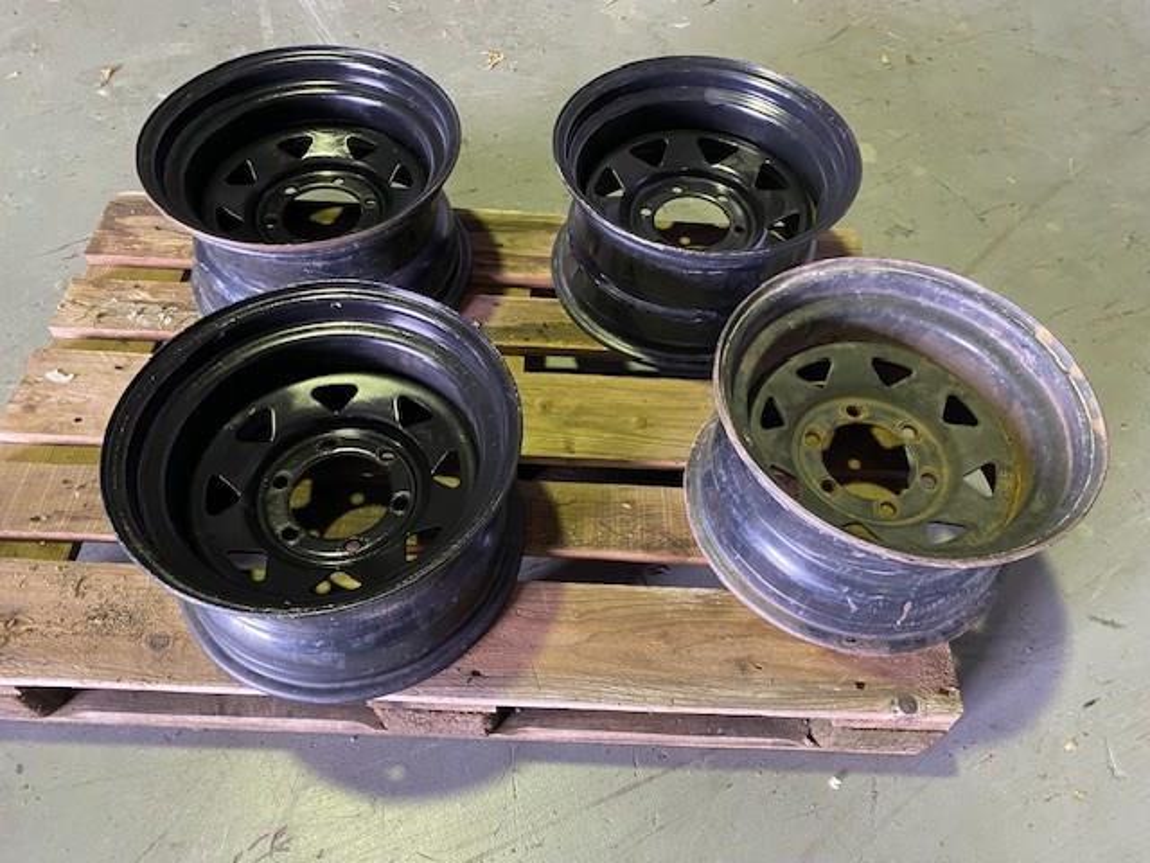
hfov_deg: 67.3
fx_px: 864
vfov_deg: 53.1
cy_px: 432
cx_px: 575
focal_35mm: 26
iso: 500
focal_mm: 4.25
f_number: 1.8
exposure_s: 1/50
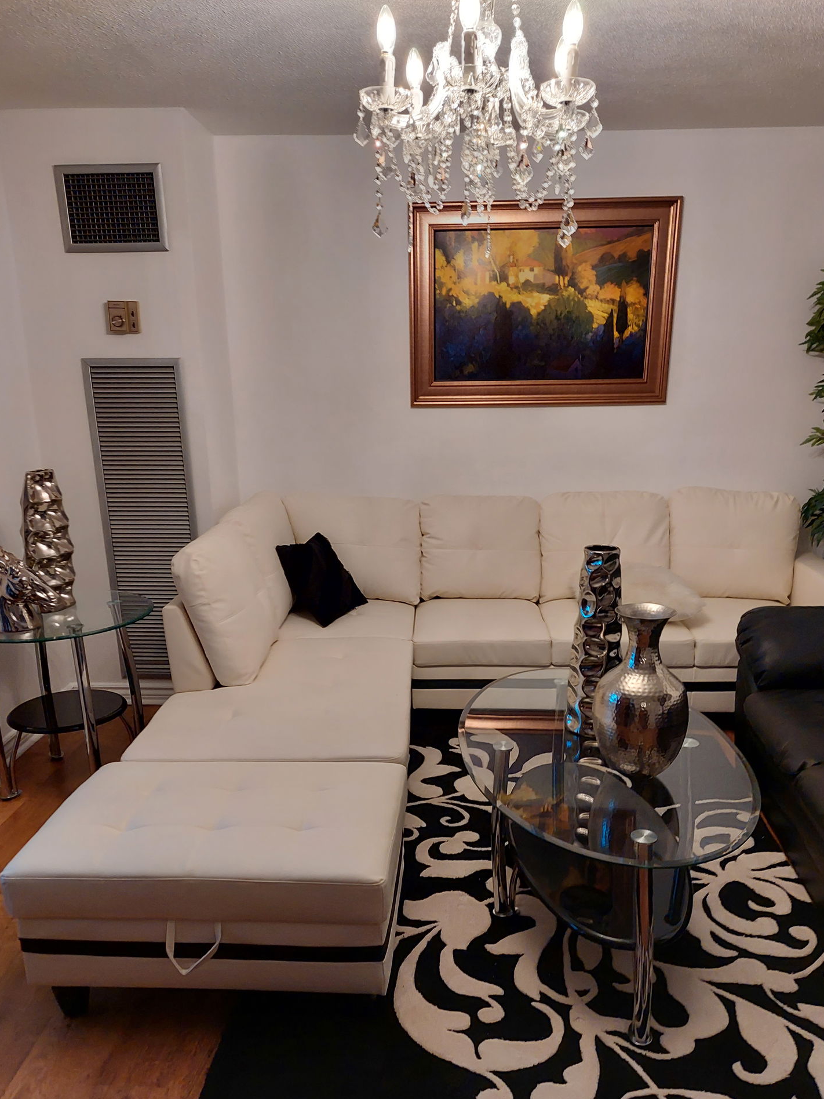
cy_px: 615
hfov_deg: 51.3
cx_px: 432
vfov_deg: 65.1
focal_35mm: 27
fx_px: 857
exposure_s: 1/60
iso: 160
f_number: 1.8
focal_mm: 5.23
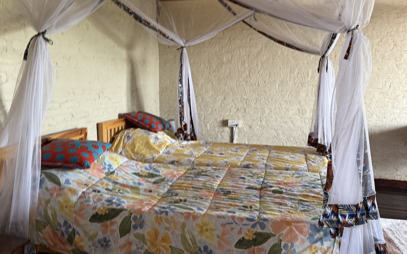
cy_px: 134
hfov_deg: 59.6
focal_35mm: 32
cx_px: 214
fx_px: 355
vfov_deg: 39.4
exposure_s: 1/66
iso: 200
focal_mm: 6.76
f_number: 1.78
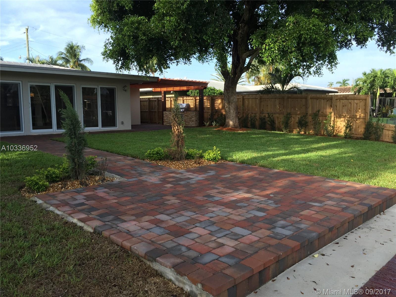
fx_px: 332
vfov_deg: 48.2
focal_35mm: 29
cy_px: 148
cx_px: 198
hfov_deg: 61.7
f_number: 2.2
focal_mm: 4.15
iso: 32
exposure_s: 1/444
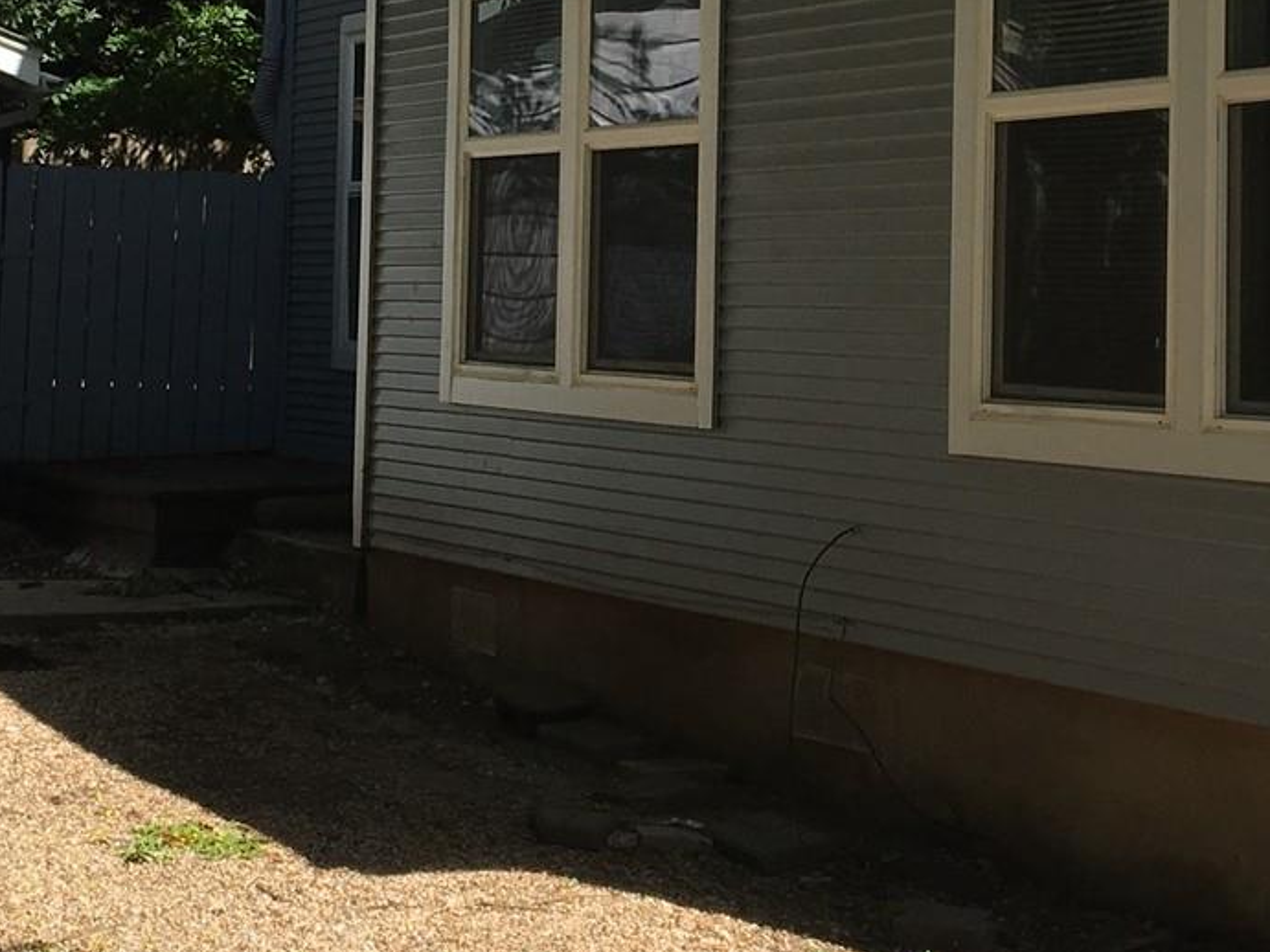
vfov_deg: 17.0
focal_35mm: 86
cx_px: 551
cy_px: 127
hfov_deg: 22.7
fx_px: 3155
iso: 25
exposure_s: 1/1054
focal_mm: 4.15
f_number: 2.2
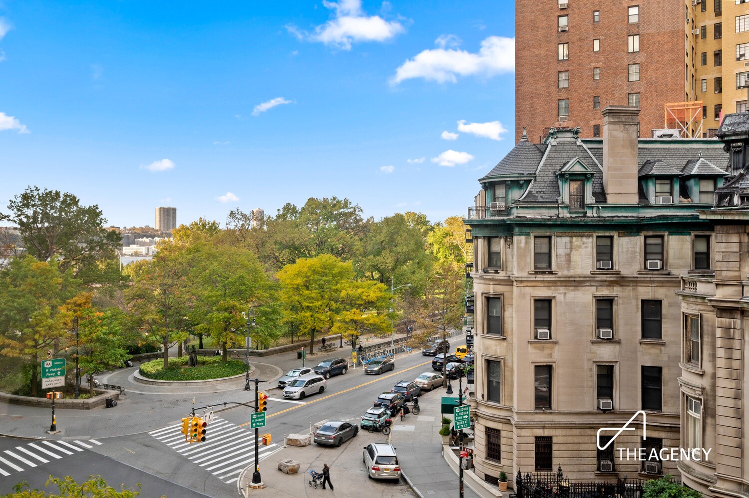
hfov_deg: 62.0
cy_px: 249
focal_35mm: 30
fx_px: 624
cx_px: 374
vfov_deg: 43.6
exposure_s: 1/25
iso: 250
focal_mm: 30
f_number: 11
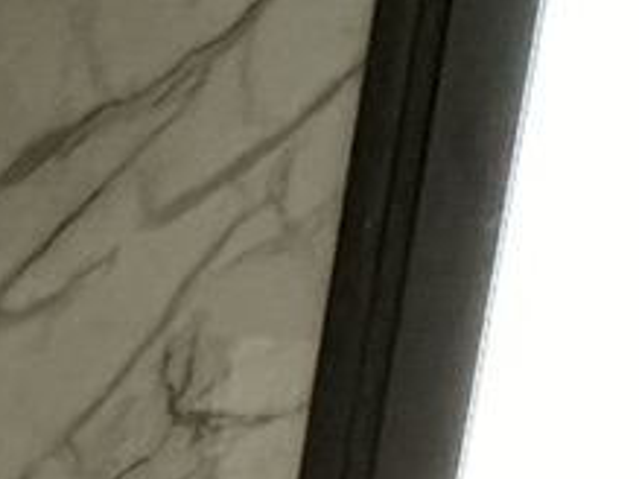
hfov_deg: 10.3
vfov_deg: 9.9
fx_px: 2417
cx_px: -1345
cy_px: 1162
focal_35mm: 131
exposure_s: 1/99
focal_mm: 2.22
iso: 160
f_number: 2.2
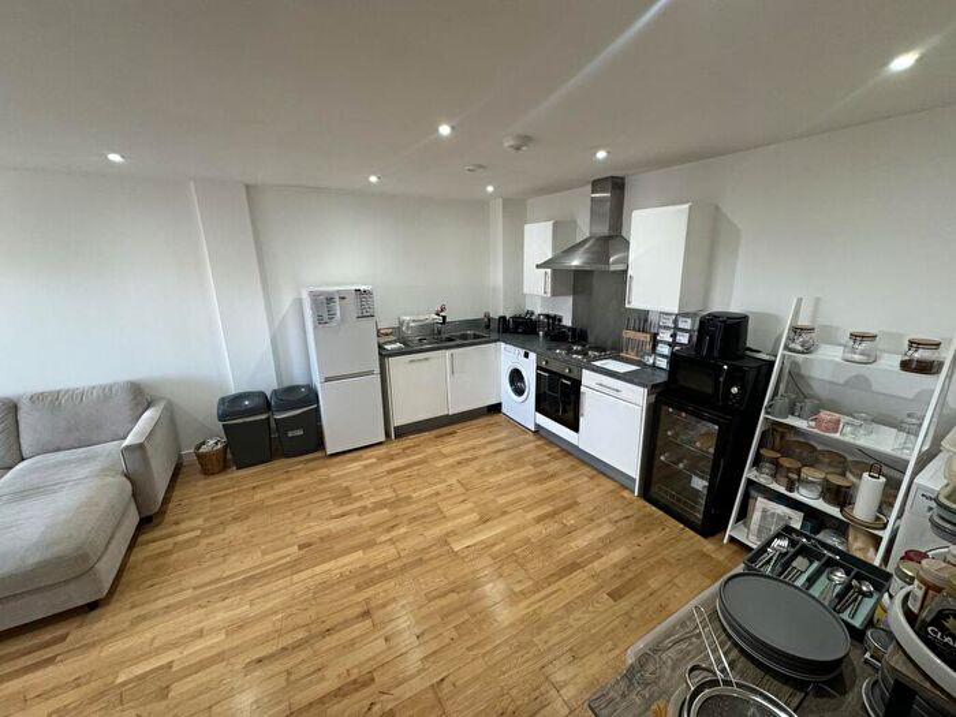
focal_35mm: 14
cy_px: 358
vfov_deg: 85.7
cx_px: 478
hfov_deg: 102.1
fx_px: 387
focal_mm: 2.22
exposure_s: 1/100
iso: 160
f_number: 2.2
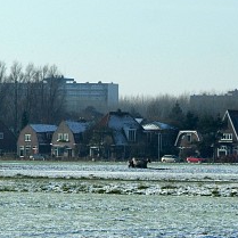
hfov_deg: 5.3
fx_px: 2567
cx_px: 125
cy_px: 88
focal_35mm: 330
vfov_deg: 5.3
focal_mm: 120
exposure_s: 1/500
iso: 400
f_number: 13
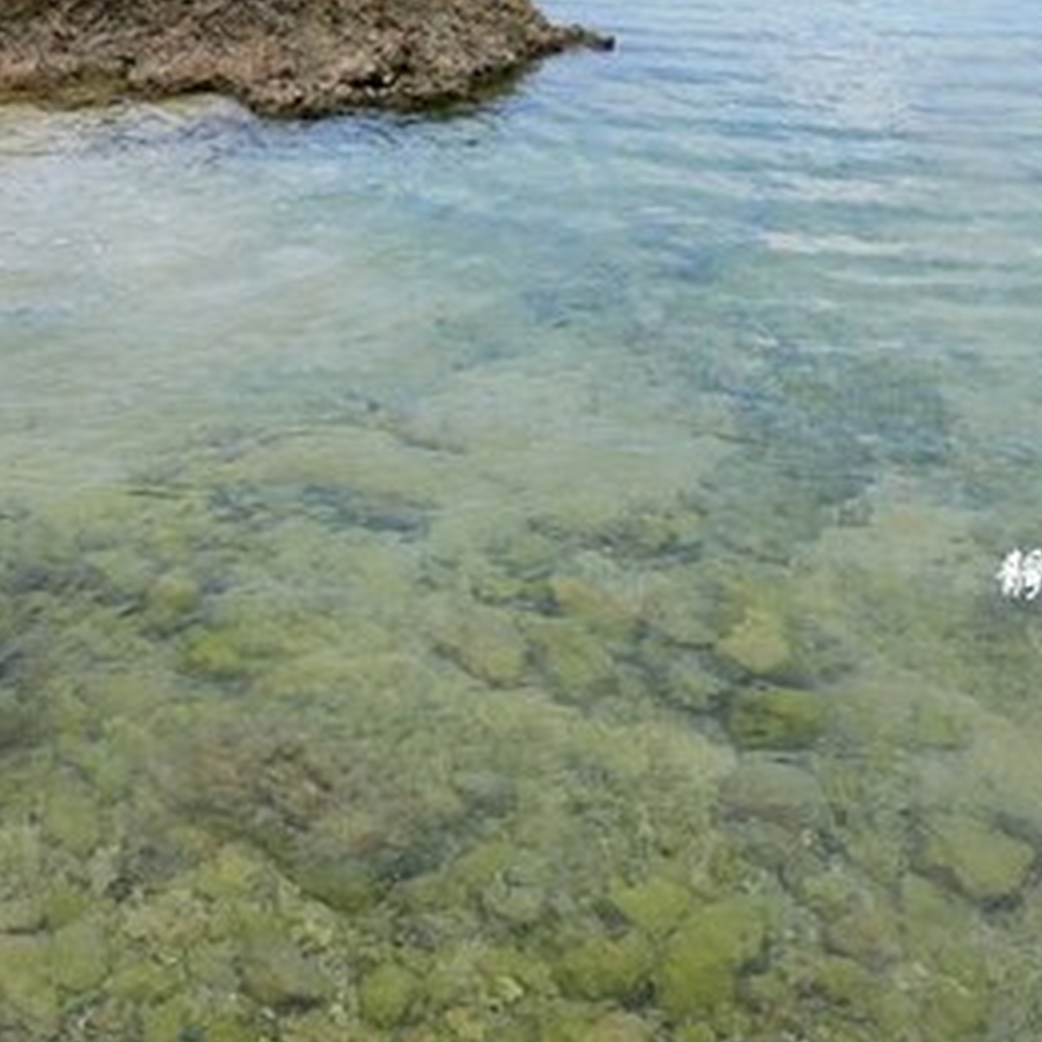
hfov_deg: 35.4
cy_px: 303
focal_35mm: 47
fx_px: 1601
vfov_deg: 35.5
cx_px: 275
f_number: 7.1
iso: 160
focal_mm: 17
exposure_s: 1/320
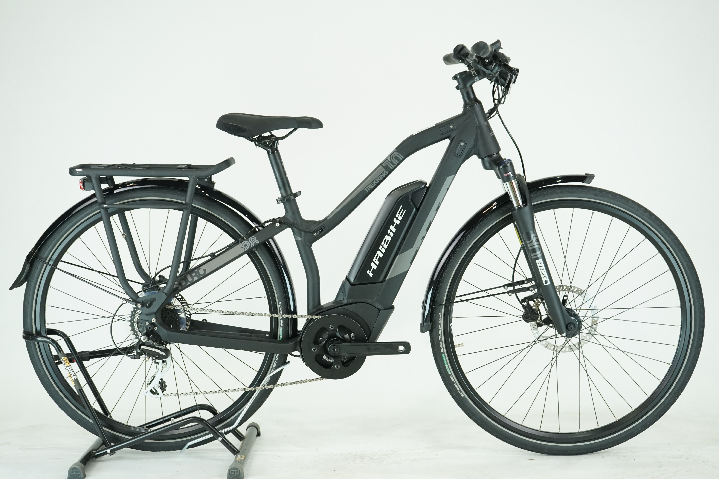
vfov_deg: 23.8
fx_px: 1138
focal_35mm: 57
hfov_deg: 35.1
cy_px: 240
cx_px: 360
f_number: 5.6
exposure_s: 1/200
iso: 1600
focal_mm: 57
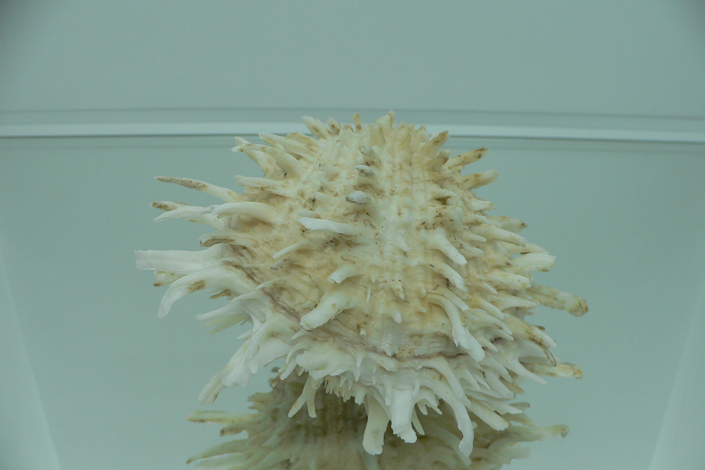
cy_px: 265
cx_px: 357
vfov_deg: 35.9
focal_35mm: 37
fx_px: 725
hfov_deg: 51.9
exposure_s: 1/80
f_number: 2.8
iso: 80
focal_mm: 4.6
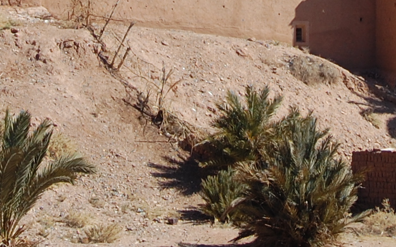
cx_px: 226
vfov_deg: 6.3
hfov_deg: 10.3
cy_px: -193
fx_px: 2201
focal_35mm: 204
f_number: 9
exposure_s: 1/320
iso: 200
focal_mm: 32
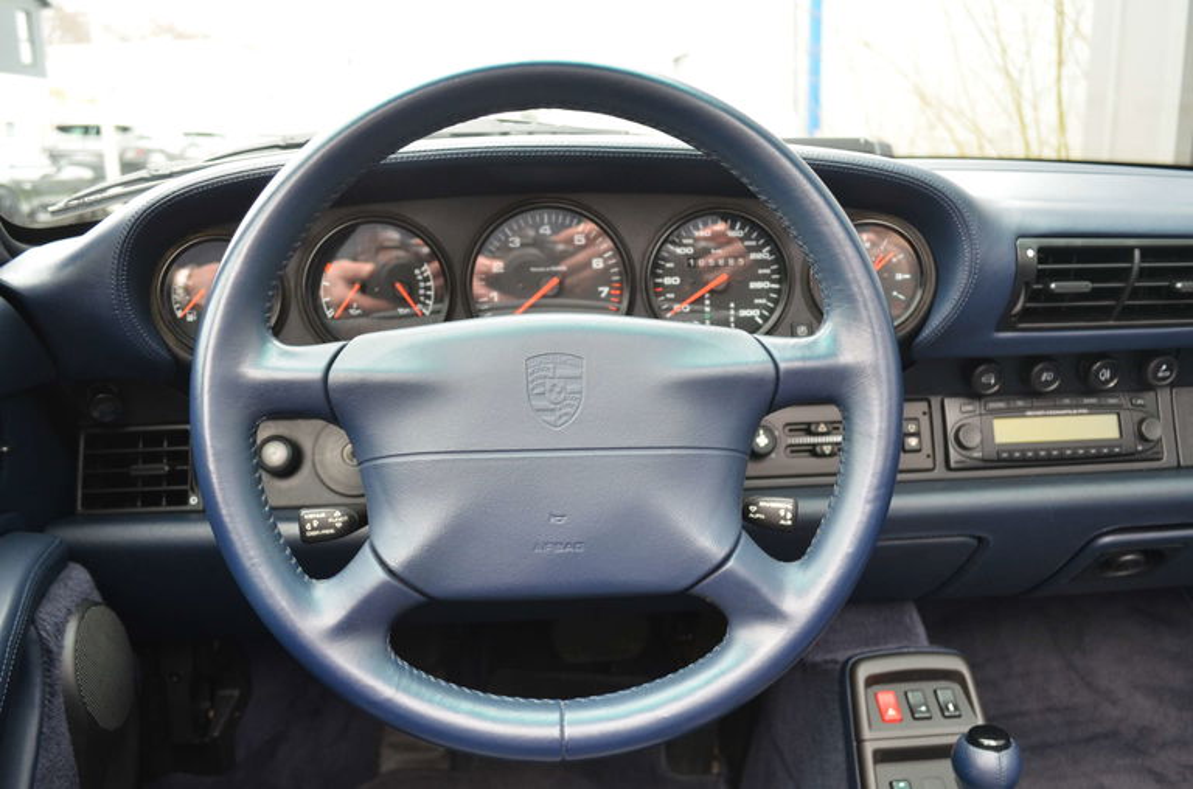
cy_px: 394
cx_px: 596
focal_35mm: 30
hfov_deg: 62.1
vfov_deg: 43.4
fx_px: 992
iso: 720
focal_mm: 20
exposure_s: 1/60
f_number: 4
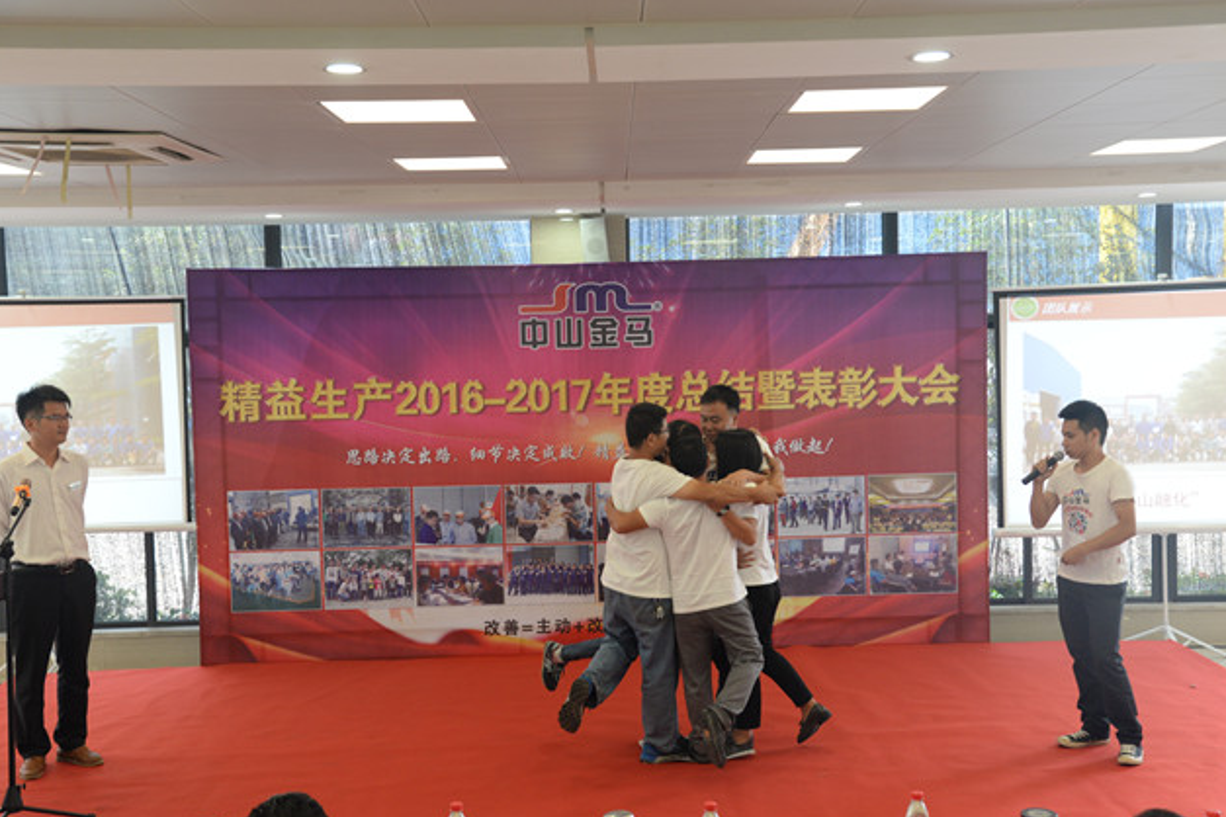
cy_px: 410
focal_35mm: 40
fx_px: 1362
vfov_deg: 33.4
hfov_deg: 48.5
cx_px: 624
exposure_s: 1/50
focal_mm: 38
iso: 1000
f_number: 5.6
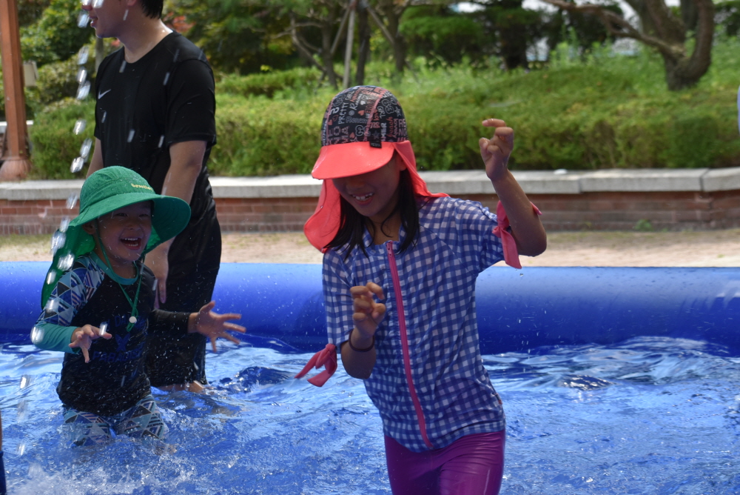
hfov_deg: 17.1
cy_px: 248
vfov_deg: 11.4
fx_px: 2468
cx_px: 370
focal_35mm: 120
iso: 360
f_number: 8
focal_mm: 80
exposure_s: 1/250
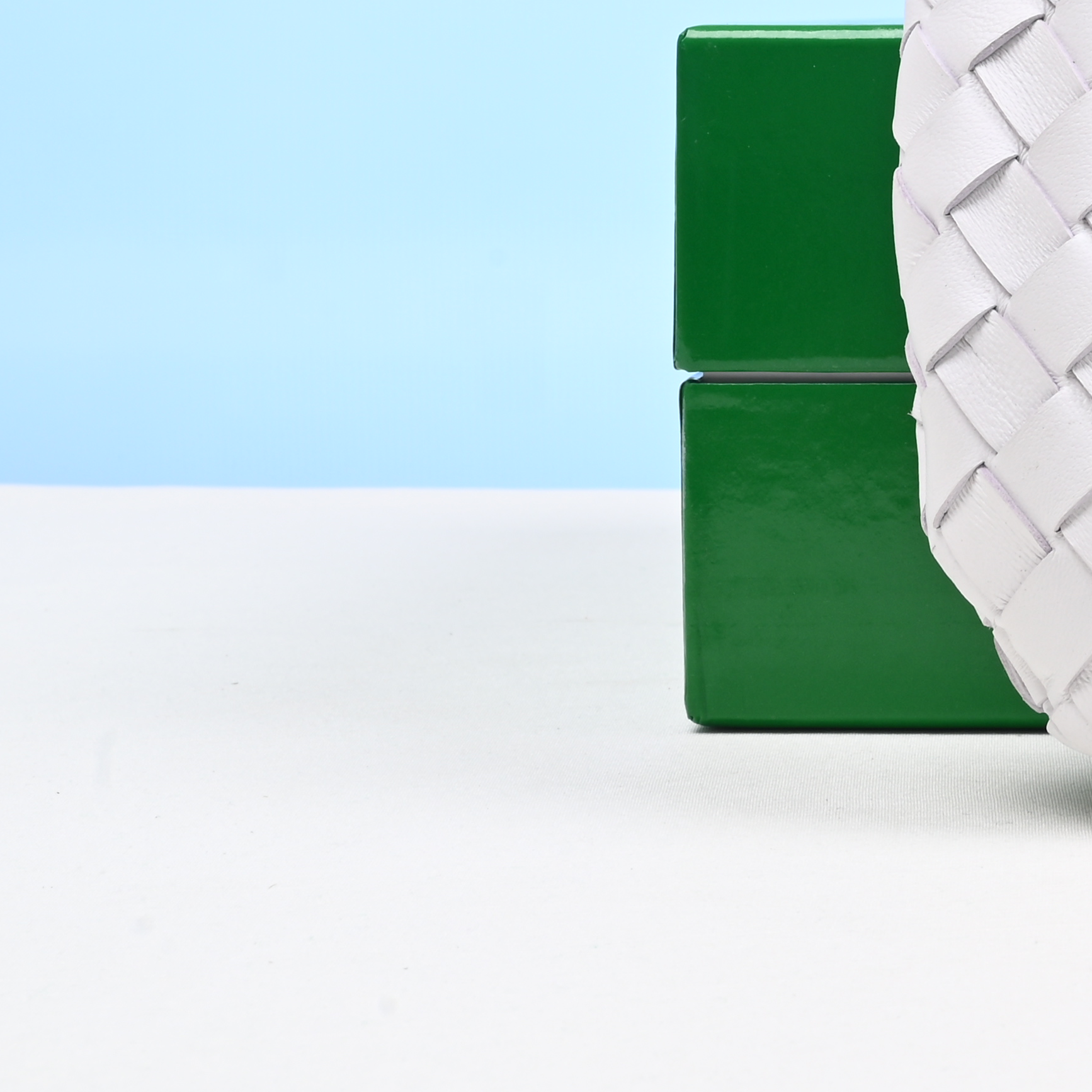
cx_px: 1378
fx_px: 4211
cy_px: -66
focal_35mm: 118
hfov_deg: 14.2
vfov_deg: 14.5
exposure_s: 1/2
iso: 100
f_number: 16
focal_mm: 40
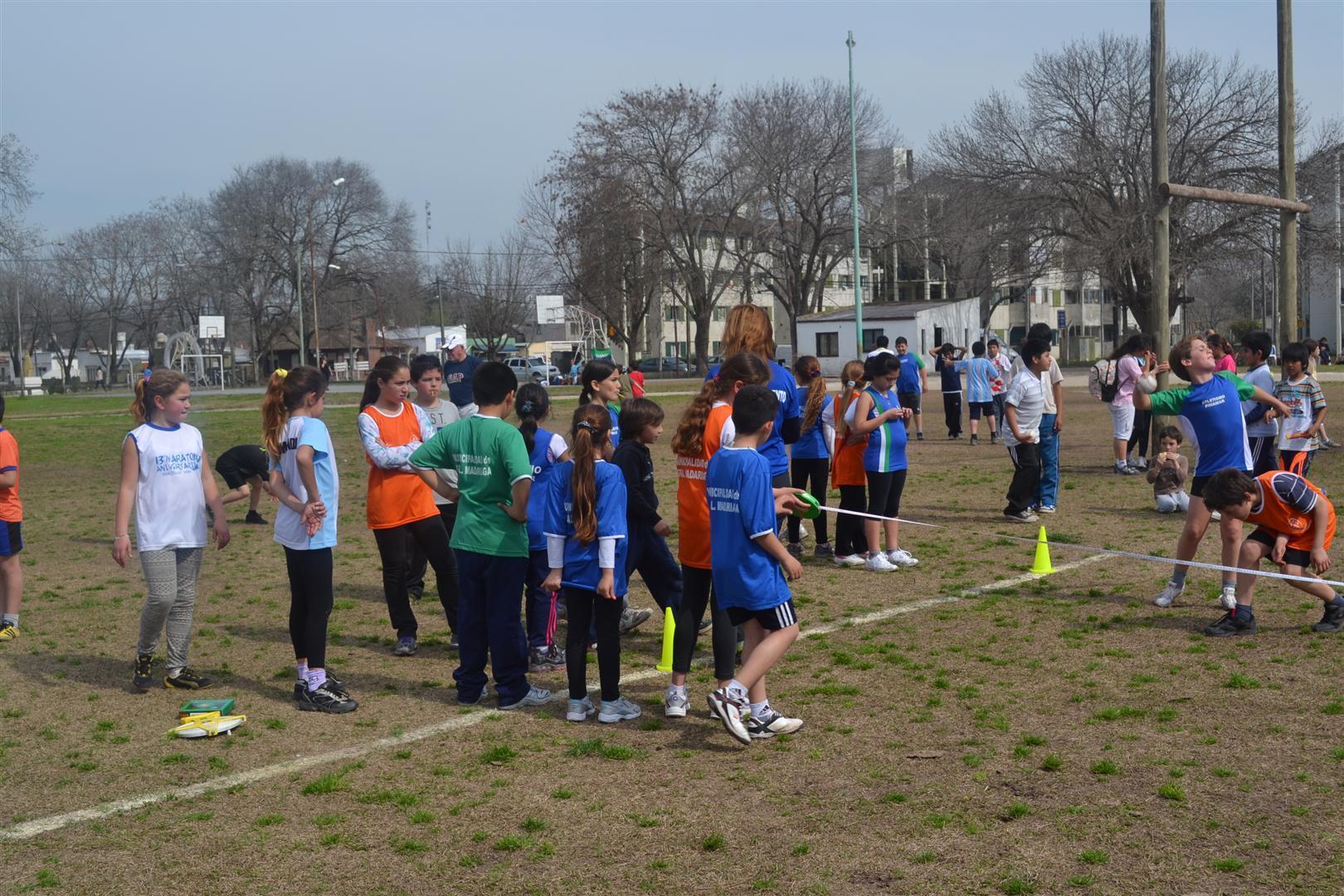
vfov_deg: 29.9
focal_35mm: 45
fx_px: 1680
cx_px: 672
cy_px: 448
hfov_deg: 43.6
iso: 100
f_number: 8
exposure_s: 1/250
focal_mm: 30
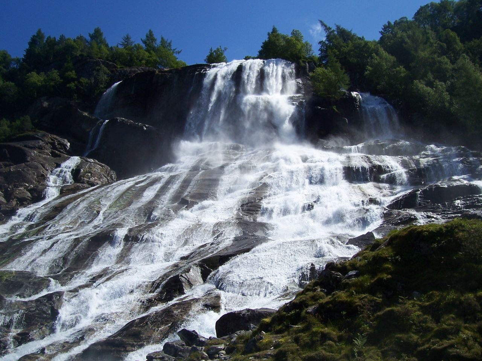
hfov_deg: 54.0
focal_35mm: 34
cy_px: 180
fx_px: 473
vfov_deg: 41.8
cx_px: 241
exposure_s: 1/750
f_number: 5.6
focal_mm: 5.6
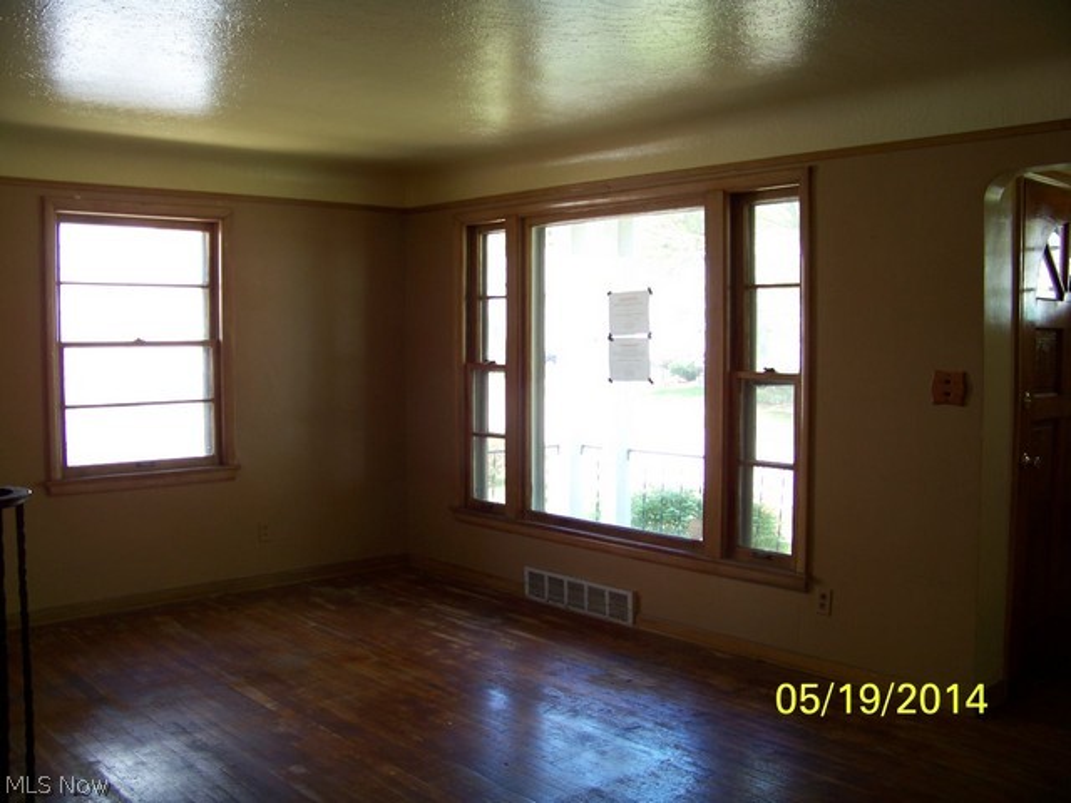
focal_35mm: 33
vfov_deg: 42.9
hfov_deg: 55.4
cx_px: 536
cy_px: 402
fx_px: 1021
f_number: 2.8
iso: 64
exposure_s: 1/40
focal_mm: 5.85
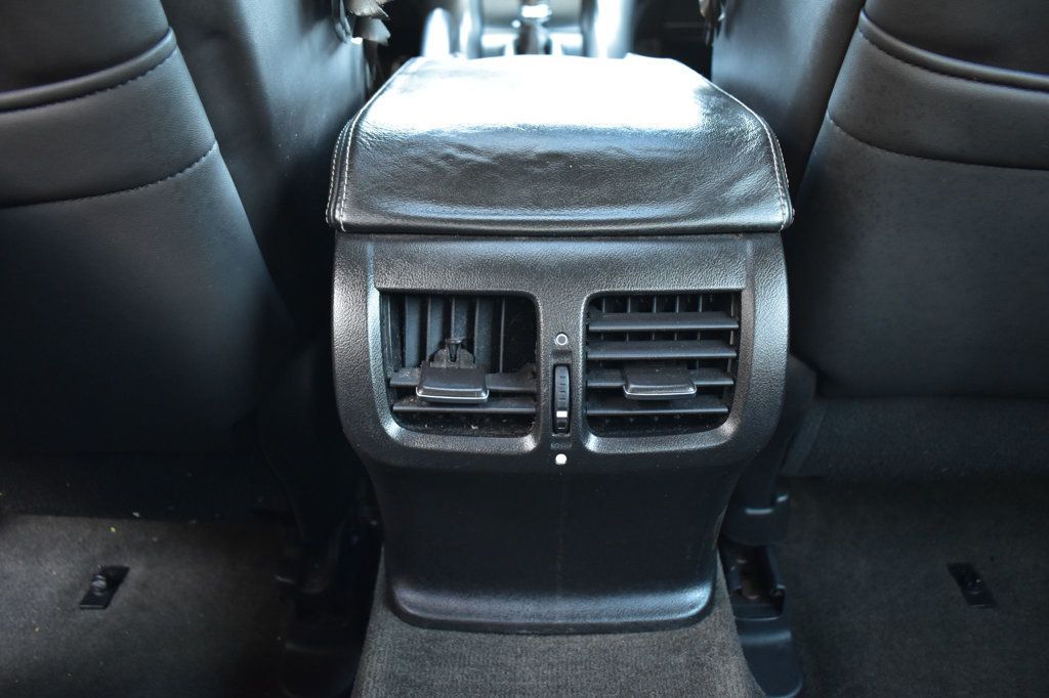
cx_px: 524
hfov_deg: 67.4
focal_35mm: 27
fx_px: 786
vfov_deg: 47.9
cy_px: 349
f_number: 3.5
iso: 1600
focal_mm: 18
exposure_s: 1/15
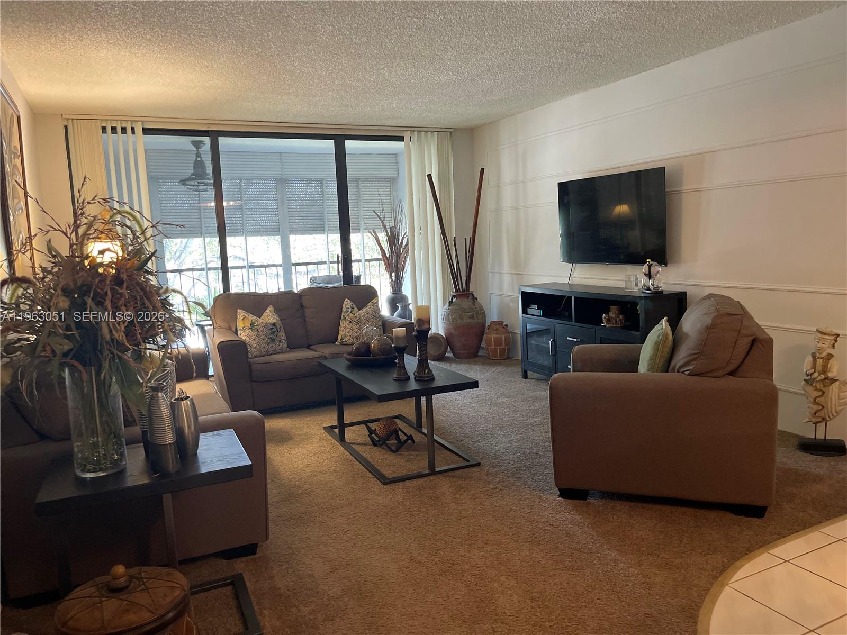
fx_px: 612
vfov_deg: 54.9
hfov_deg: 69.4
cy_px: 318
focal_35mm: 25
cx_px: 424
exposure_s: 1/40
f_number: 1.6
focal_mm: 5.1
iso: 400
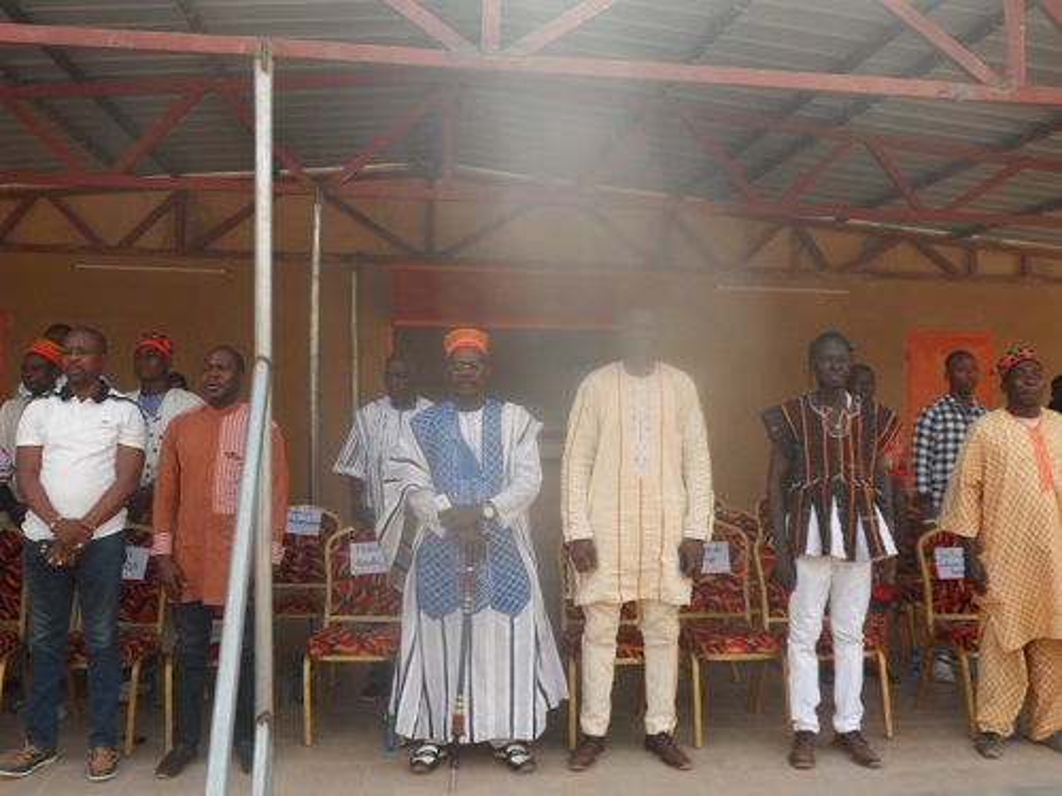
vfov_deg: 40.7
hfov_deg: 52.6
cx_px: 531
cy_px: 398
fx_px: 1074
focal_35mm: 35
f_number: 3.5
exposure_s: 1/180
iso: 80
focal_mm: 6.5
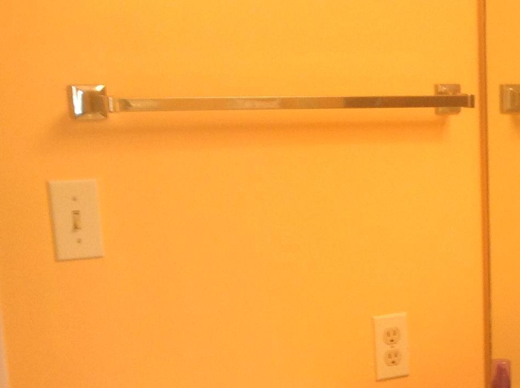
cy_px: 466
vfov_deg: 15.0
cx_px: 621
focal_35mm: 95
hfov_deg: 19.5
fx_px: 1425
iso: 50
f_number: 2.4
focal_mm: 4.28
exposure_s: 1/24
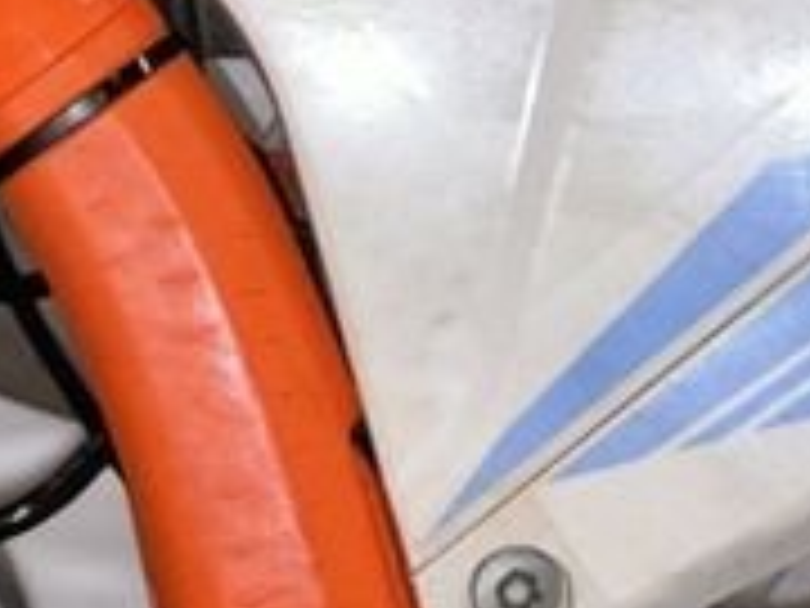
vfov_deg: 5.4
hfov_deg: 7.1
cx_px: -454
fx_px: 6411
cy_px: 1004
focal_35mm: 274
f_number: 2.8
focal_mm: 9
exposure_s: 1/33
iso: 80
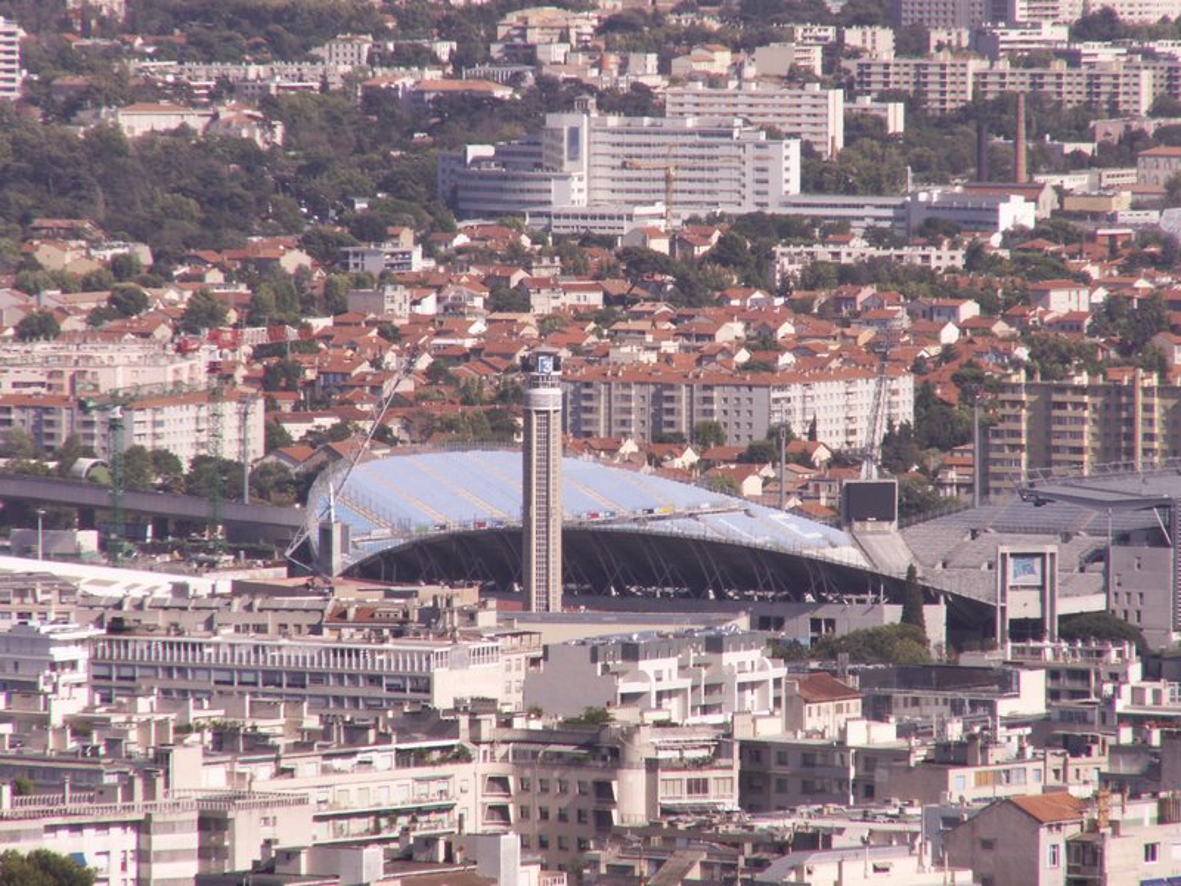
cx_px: 590
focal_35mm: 420
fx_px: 14329
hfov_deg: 4.7
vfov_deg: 3.5
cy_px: 443
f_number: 8
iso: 50
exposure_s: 1/250
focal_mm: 69.45
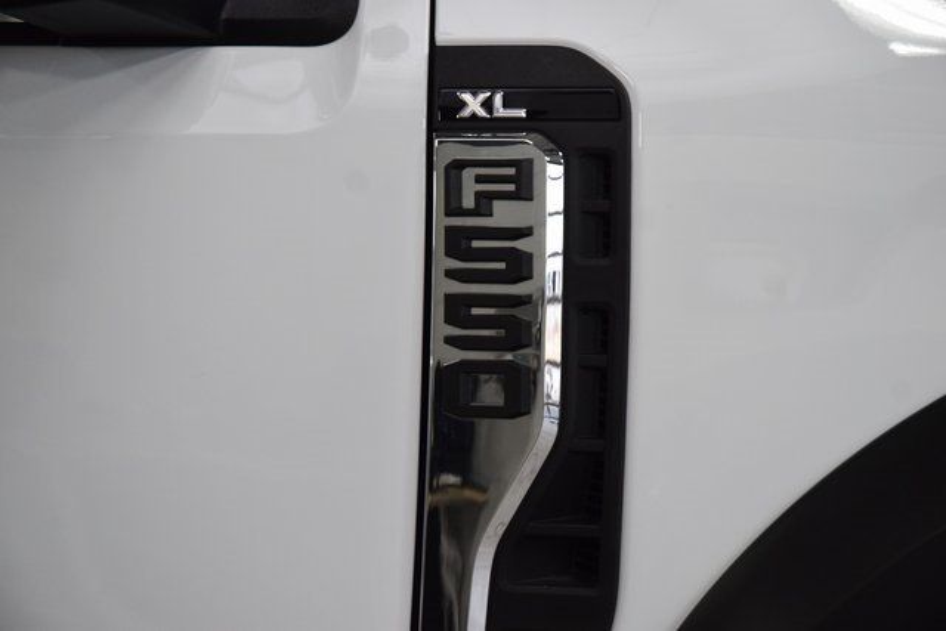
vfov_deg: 14.0
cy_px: 316
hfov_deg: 20.9
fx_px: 2562
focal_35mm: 98
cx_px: 473
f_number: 6.3
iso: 1600
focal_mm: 65
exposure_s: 1/125
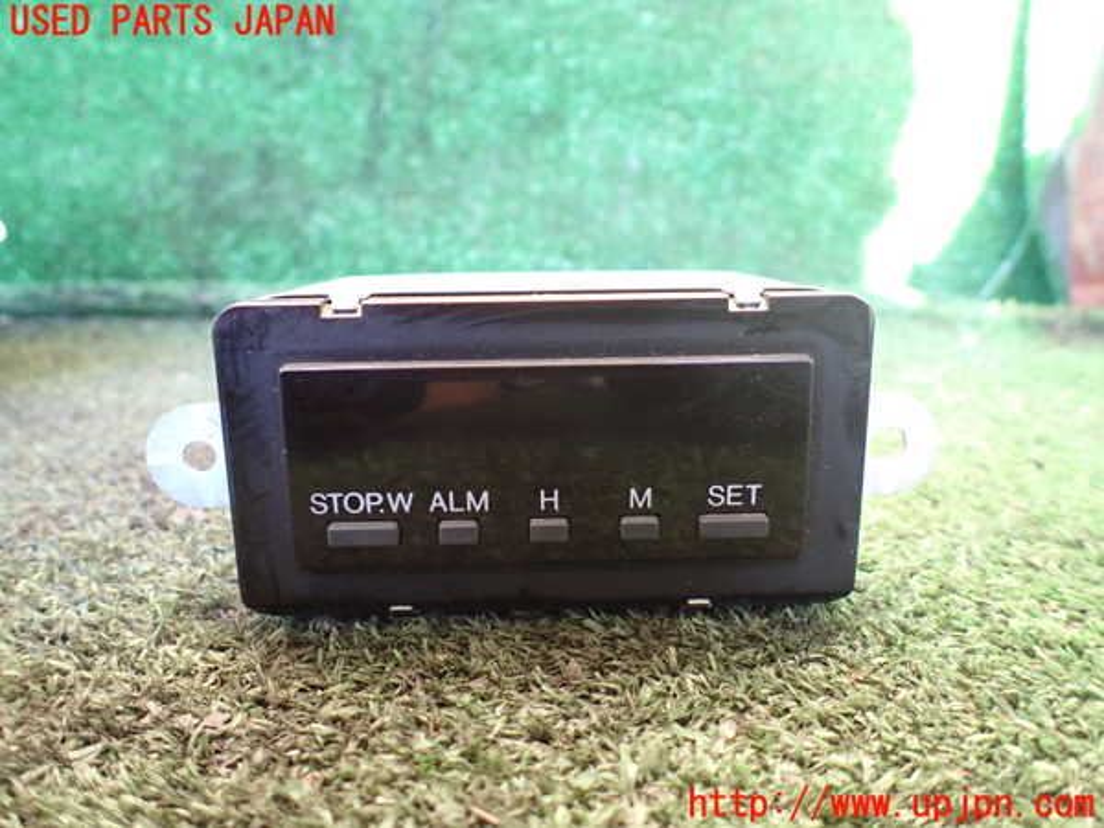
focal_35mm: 25
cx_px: 552
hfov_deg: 69.4
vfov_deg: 54.9
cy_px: 414
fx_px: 797
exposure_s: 1/50
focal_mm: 4.5
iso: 800
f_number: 2
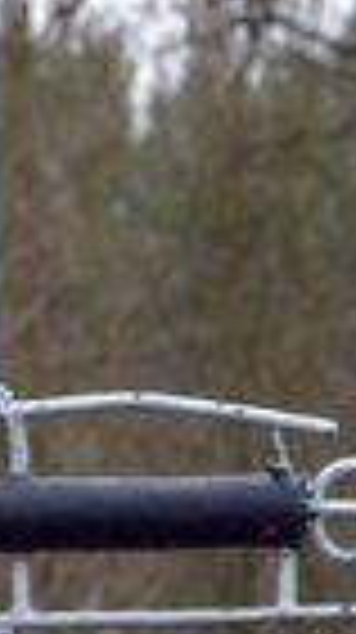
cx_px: -63
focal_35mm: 554
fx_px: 9325
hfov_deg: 2.2
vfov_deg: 3.9
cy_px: 1178
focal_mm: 62
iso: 200
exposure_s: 1/160
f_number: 5.3
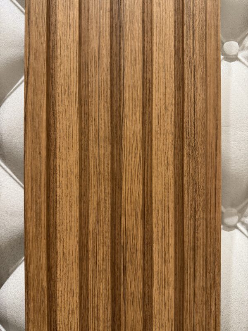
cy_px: 166
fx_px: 229
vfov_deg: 71.6
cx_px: 124
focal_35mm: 24
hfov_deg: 56.8
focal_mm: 6.76
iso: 320
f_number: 1.78
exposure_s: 1/50
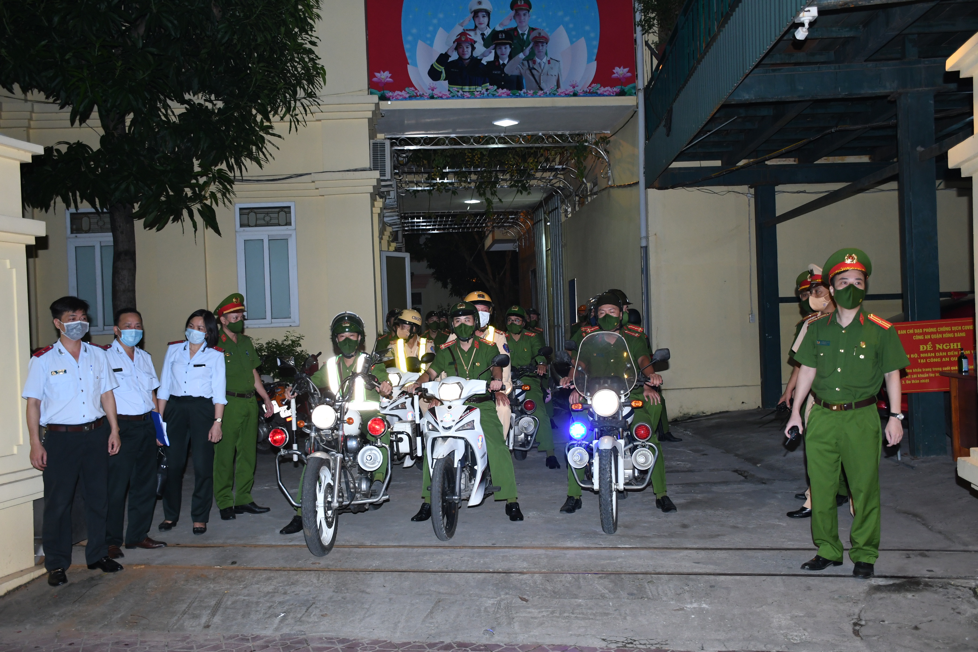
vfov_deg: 36.9
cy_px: 326
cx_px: 489
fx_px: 978
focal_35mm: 36
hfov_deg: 53.1
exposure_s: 1/200
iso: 1000
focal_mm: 24
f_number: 4
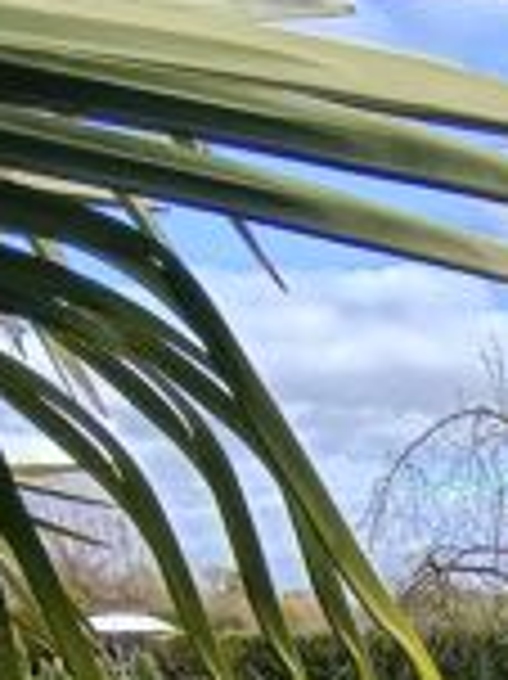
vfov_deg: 31.3
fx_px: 941
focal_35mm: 48
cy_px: 871
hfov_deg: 24.8
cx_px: 715
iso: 102
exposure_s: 1/505
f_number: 2.2
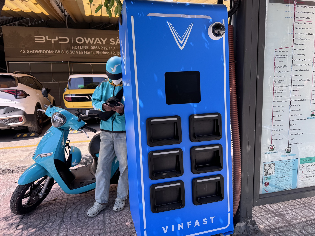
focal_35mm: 24
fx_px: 218
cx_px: 158
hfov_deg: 71.6
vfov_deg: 56.8
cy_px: 118
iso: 80
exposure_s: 1/782
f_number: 1.78
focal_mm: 6.76
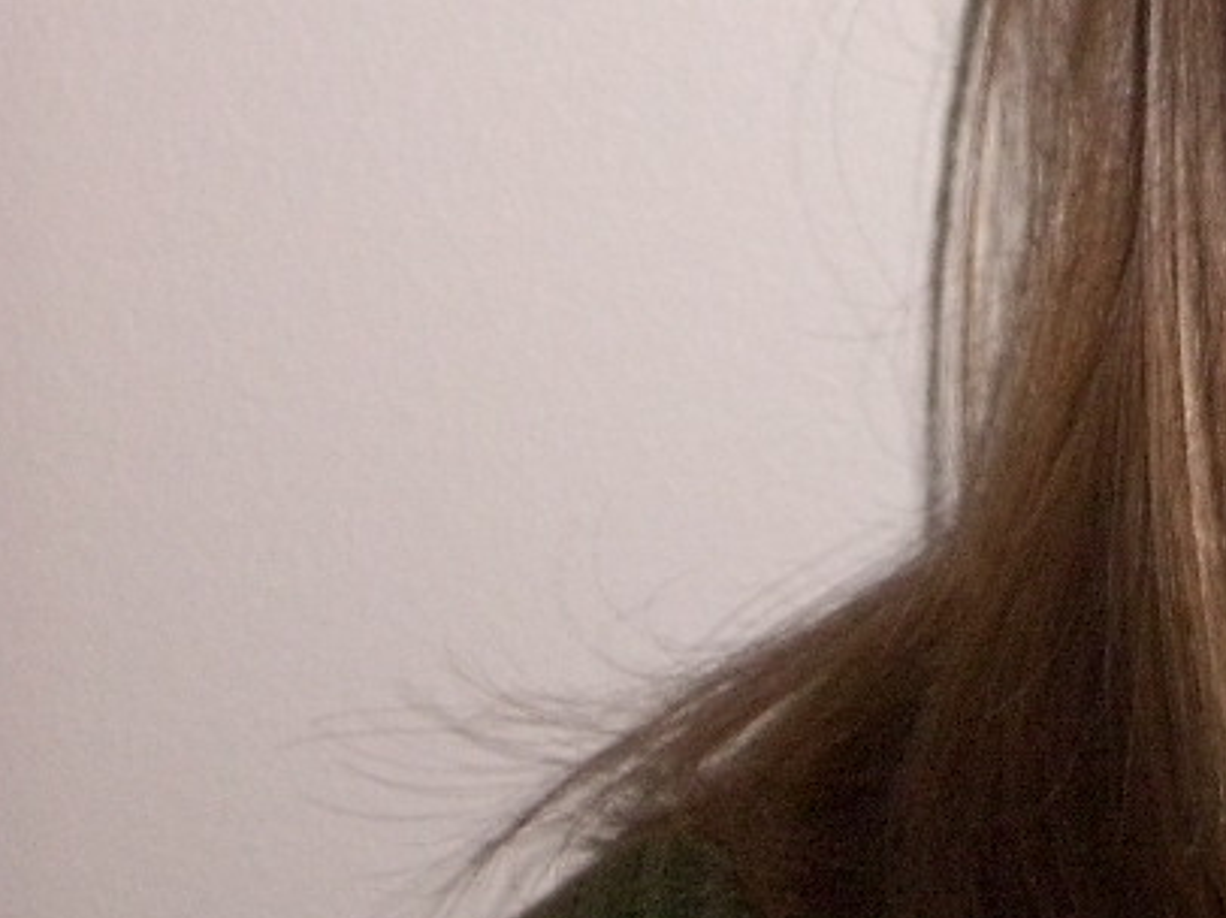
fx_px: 8601
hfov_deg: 8.0
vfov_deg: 6.0
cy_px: -414
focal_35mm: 243
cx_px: 1896
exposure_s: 1/50
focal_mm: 13.7
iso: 125
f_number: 4.8
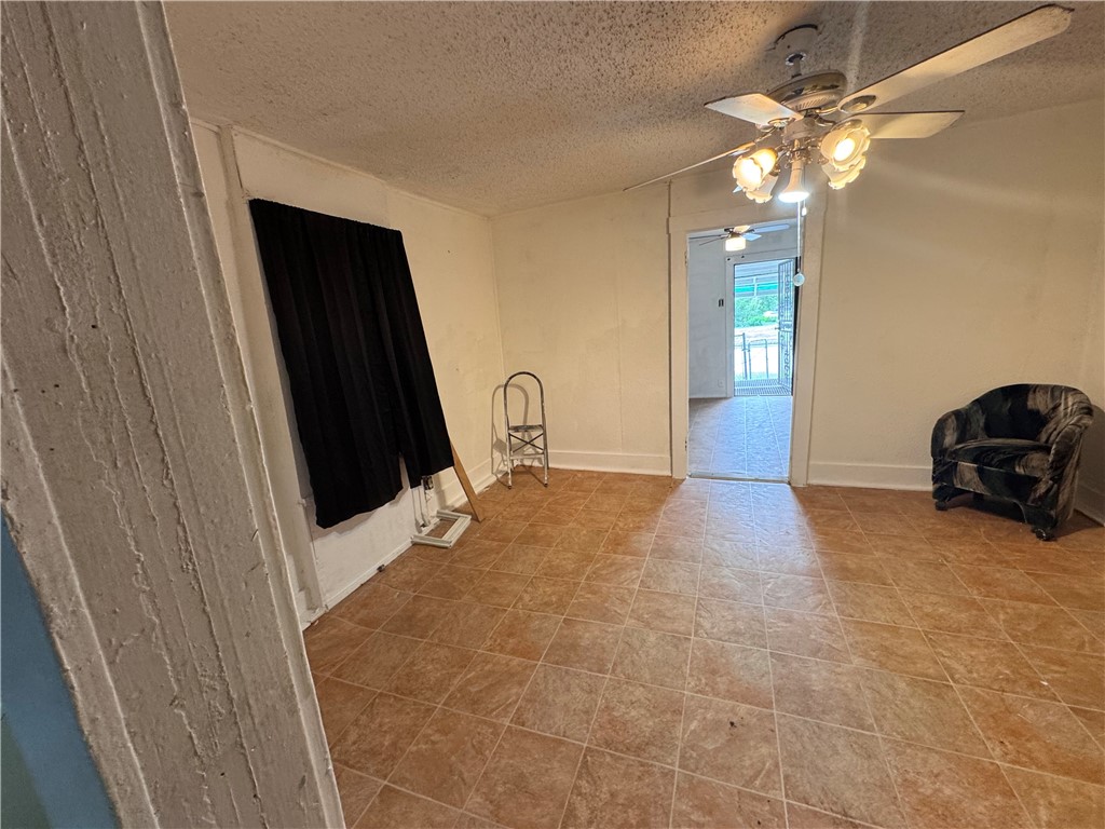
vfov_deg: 85.7
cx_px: 552
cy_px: 414
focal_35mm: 14
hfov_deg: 102.1
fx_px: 447
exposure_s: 1/60
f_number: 2.2
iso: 200
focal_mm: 2.22
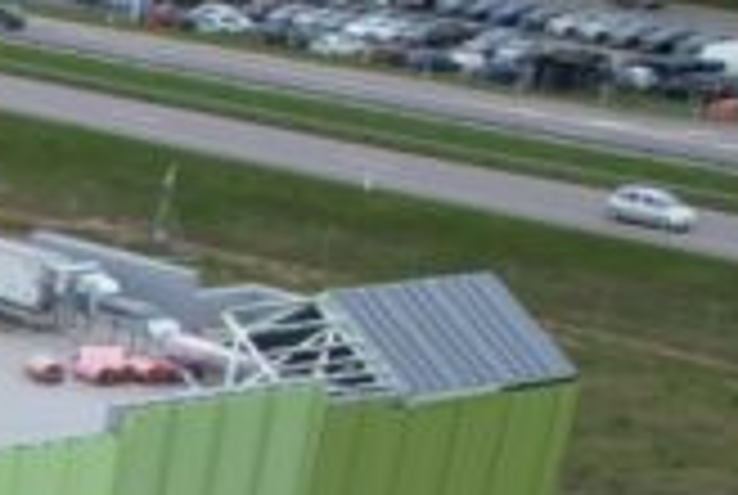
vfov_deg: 9.5
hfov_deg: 11.4
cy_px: 961
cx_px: -1220
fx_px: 2814
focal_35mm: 137
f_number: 2.8
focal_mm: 8.38
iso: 100
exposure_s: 1/640
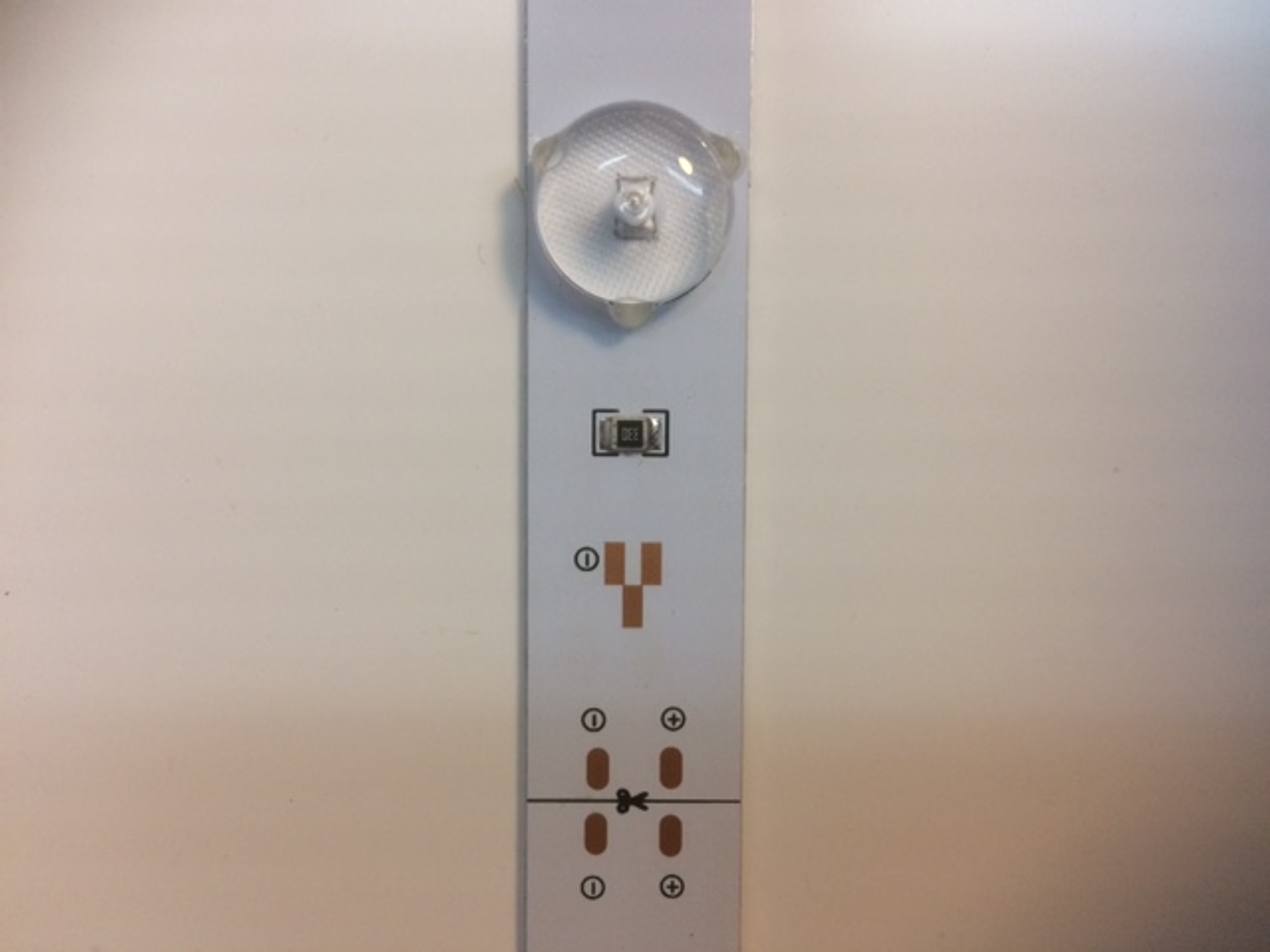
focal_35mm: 29
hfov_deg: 61.7
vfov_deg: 48.2
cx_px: 635
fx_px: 1064
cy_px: 476
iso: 125
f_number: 2.2
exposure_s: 1/33
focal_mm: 4.15
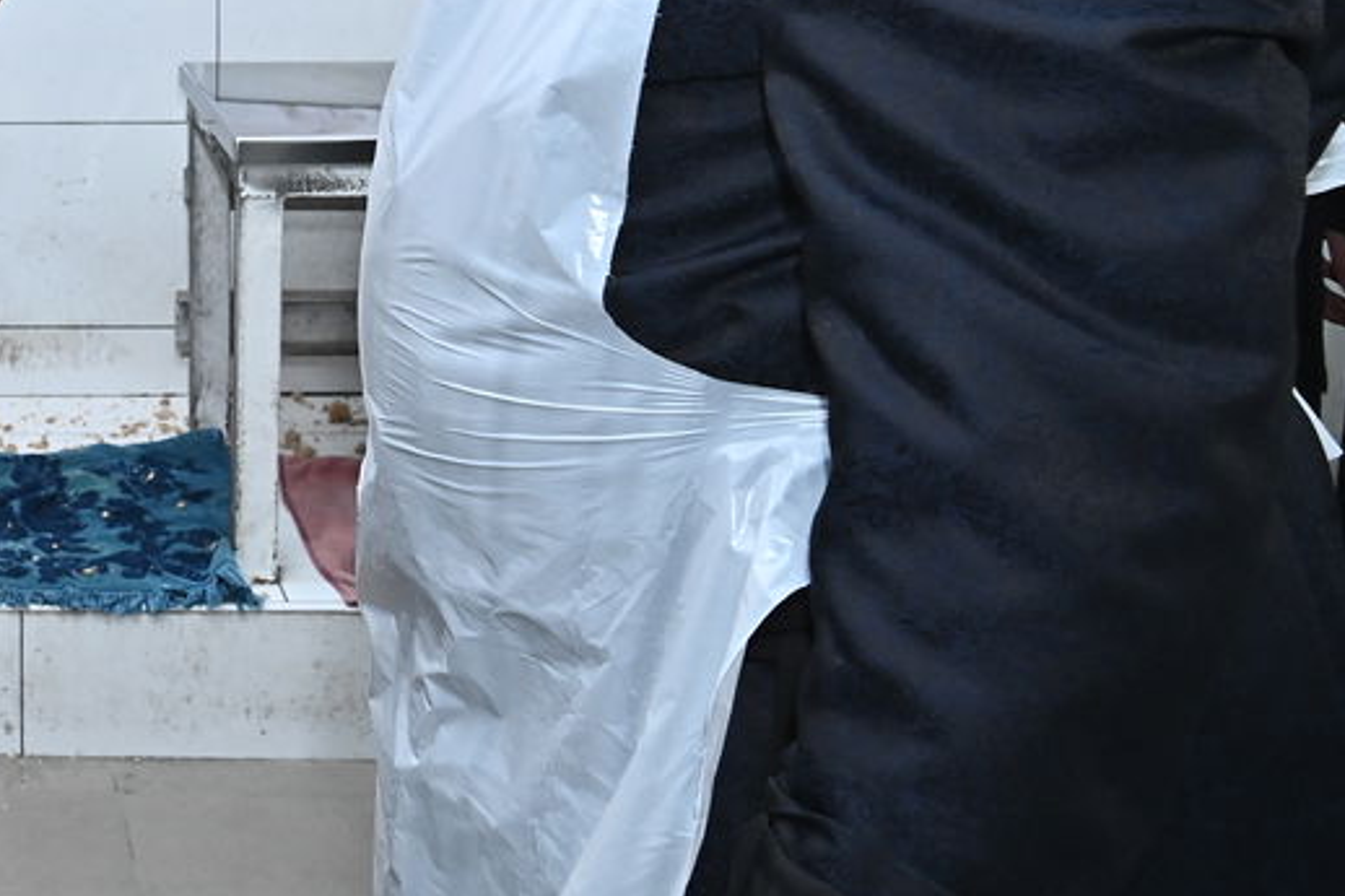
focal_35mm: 73
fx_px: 2726
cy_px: -236
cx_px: -405
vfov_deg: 17.6
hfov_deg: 24.2
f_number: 7.1
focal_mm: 27
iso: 1000
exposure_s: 1/200
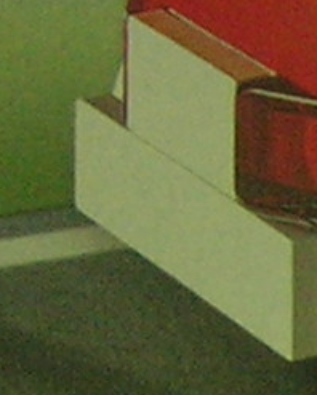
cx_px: 1343
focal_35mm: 389
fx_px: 4556
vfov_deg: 4.9
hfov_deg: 3.7
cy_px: 668
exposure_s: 1/5.3
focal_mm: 7.8
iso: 123
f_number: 2.8
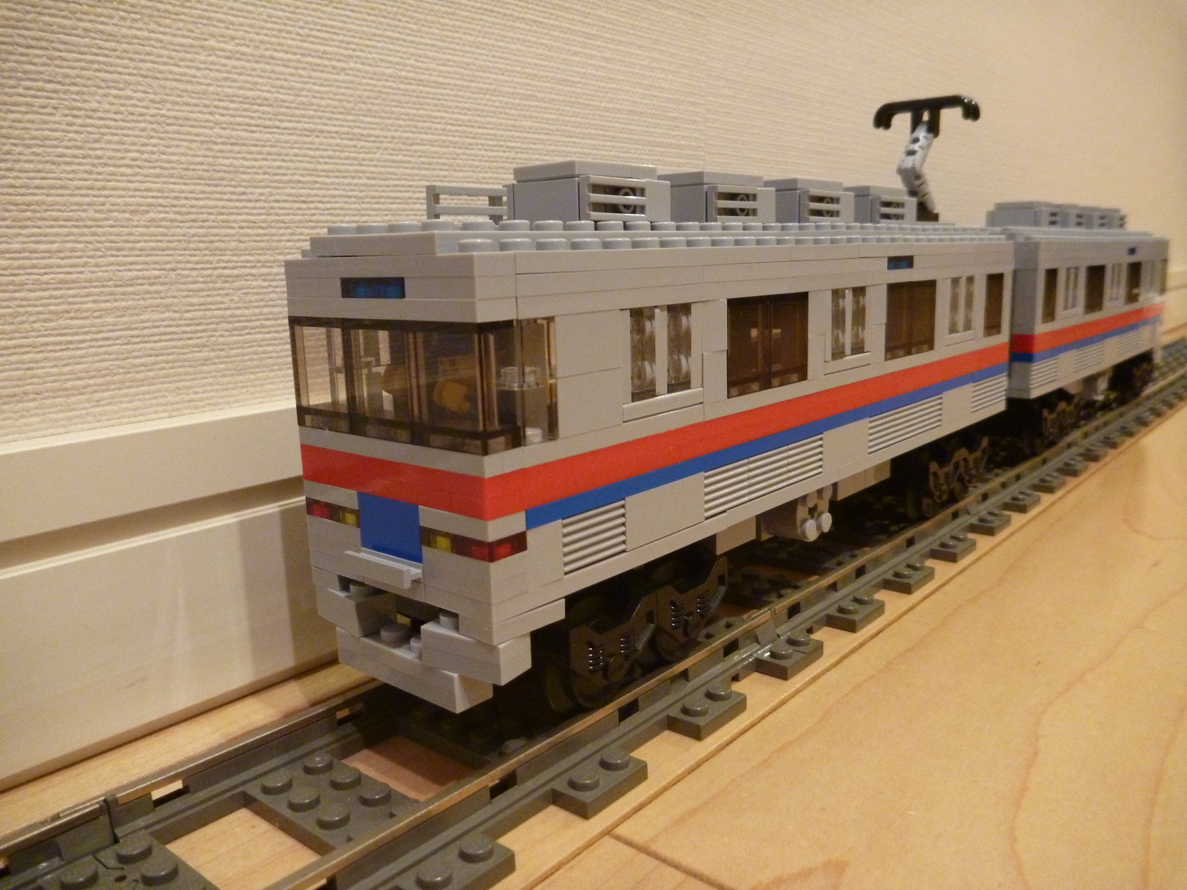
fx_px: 960
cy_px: 445
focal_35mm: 28
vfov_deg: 49.7
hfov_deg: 63.4
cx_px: 594
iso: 400
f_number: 3.3
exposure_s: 1/6
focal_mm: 4.9
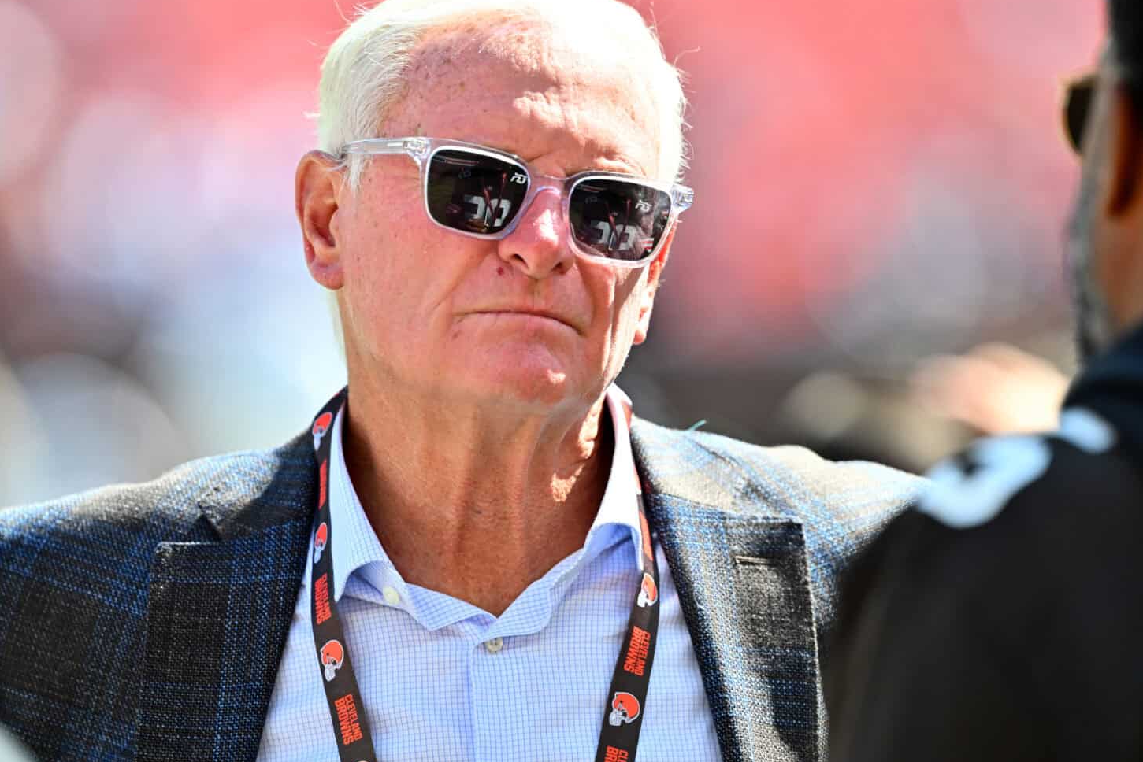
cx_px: 553
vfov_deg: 3.1
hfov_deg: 4.7
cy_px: 347
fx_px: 14004
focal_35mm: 441
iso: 500
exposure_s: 1/1600
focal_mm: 400
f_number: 4
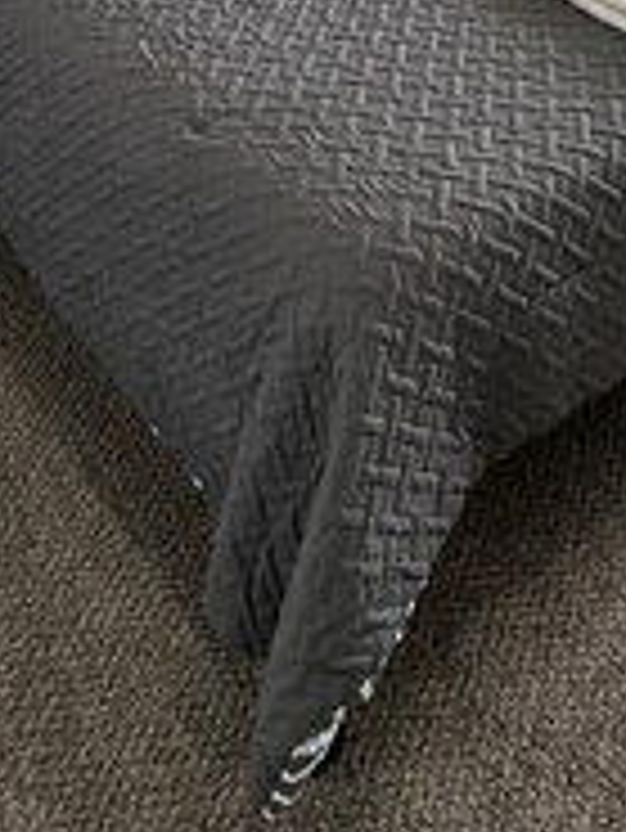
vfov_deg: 24.7
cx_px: 522
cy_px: -450
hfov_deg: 24.7
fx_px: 1397
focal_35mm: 58
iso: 80
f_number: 2.2
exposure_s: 1/120
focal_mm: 2.22
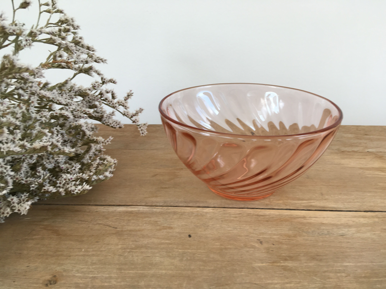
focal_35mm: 29
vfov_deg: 48.2
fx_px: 323
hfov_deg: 61.7
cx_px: 193
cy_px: 144
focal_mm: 4.15
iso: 32
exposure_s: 1/50
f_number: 2.2
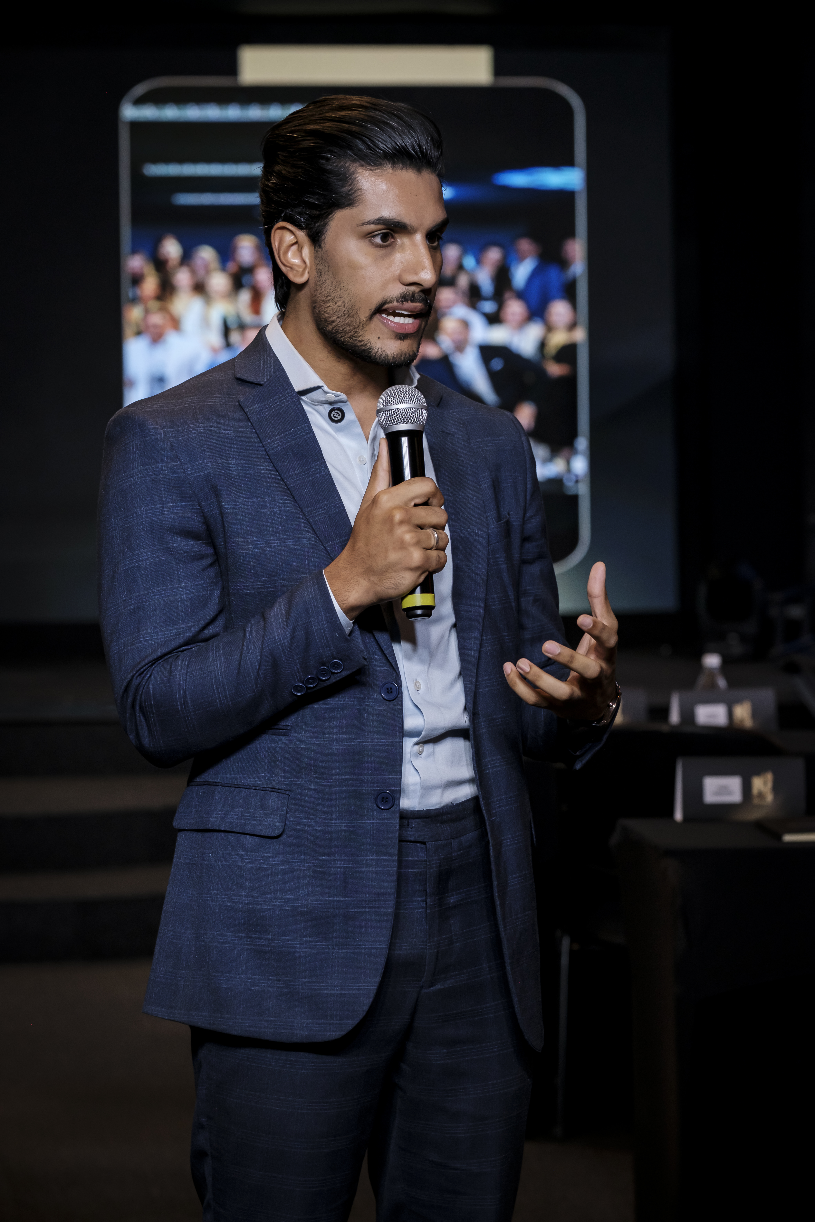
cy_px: 611
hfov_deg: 12.1
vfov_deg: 18.1
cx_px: 408
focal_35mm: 113
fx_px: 3837
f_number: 4
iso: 1250
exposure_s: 1/160
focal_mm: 75
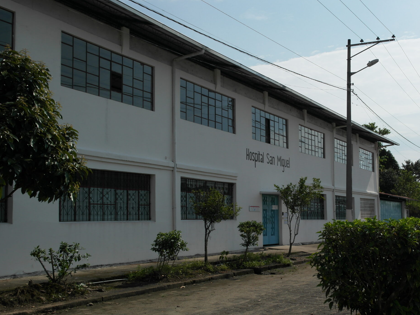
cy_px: 179
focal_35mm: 40
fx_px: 485
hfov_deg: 46.3
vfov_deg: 35.9
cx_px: 268
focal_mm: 20
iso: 200
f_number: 9
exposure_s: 1/1000
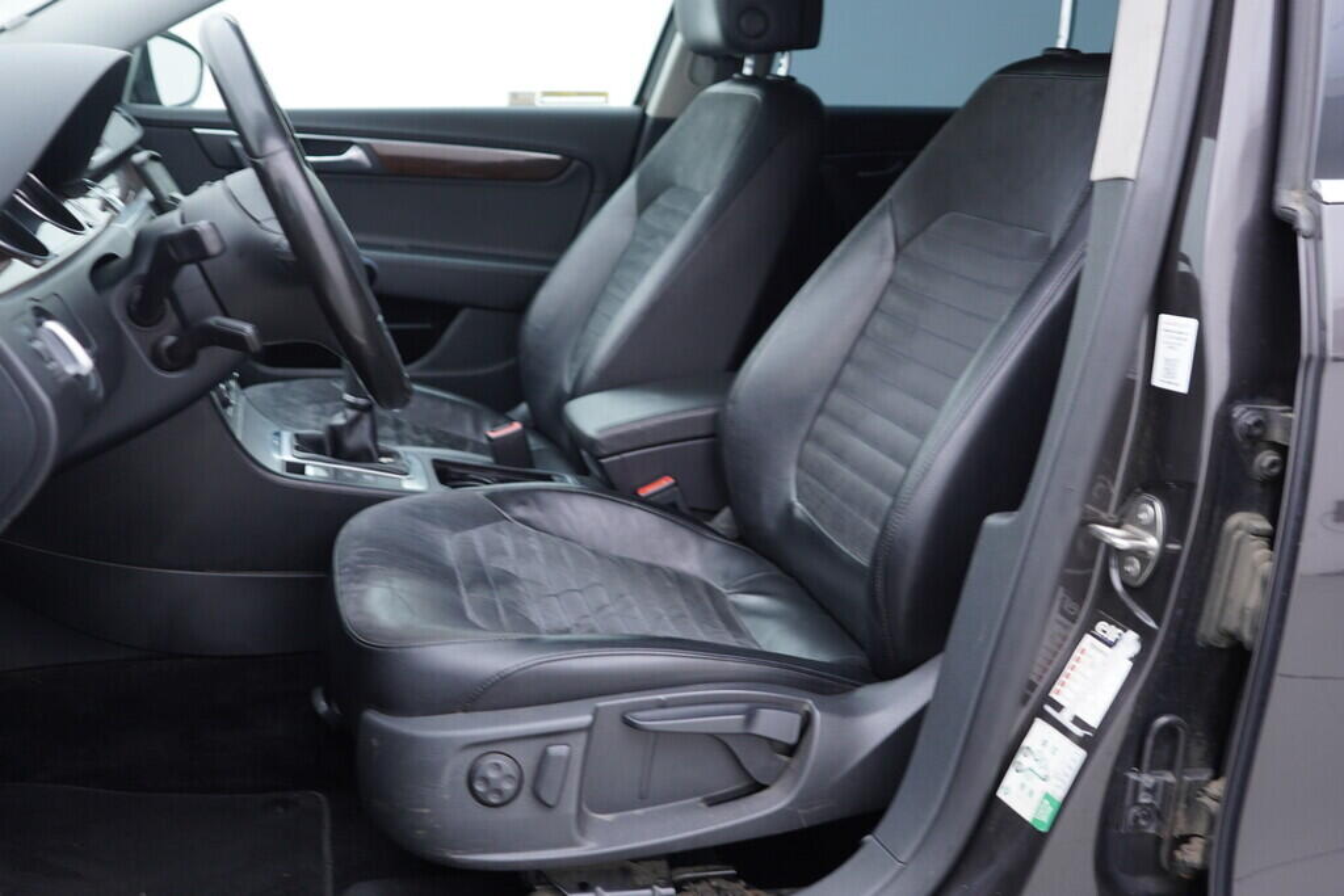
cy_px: 448
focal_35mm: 36
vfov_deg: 36.9
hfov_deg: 53.1
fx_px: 1344
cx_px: 672
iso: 200
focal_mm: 24
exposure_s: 1/40
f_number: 2.8
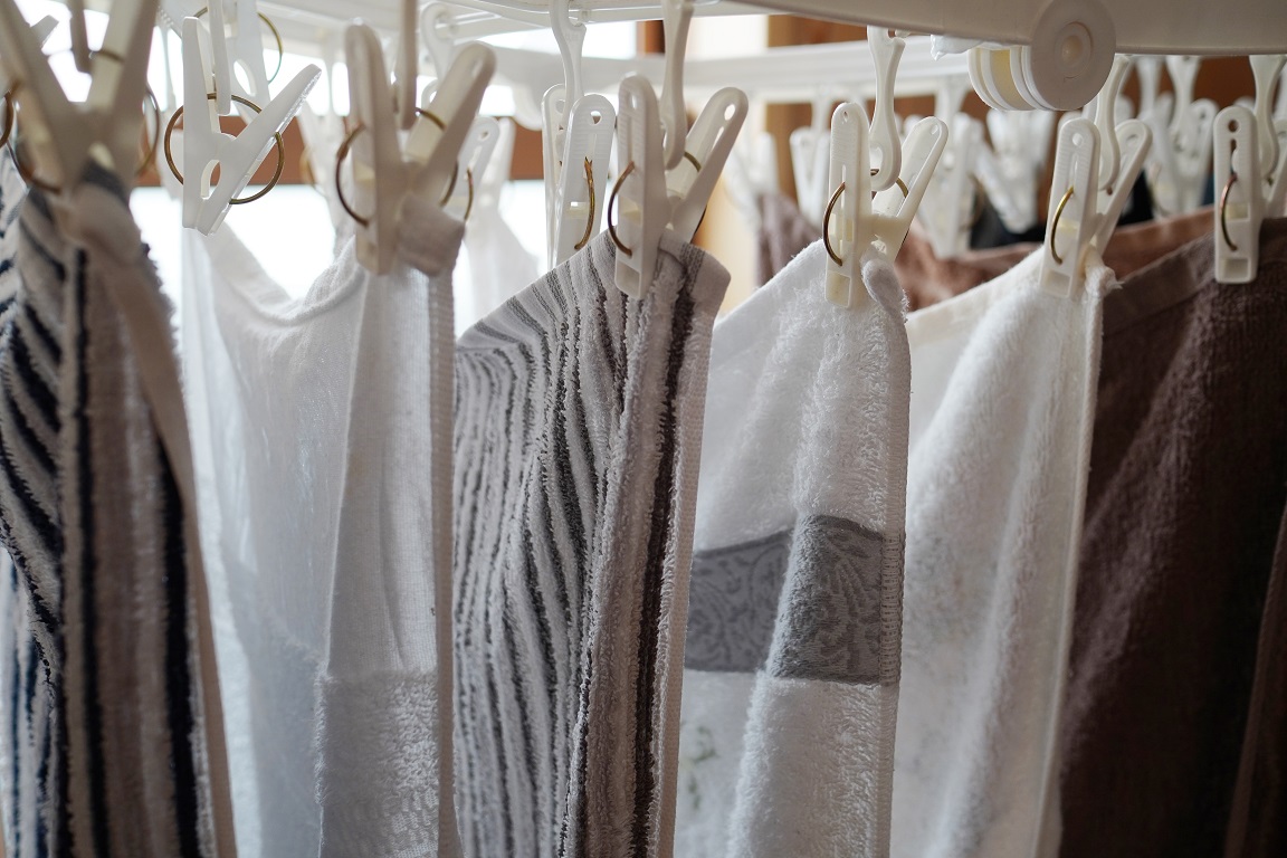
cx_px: 644
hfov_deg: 53.1
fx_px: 1287
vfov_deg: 36.9
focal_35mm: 36
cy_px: 429
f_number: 3.2
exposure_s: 1/160
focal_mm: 24
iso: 250
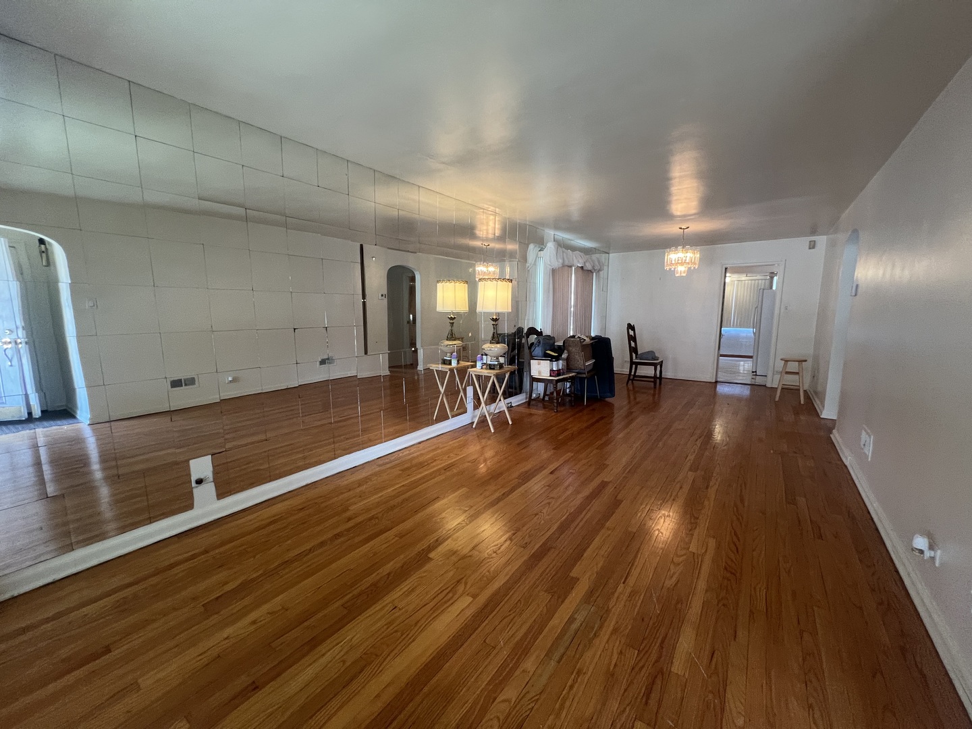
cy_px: 364
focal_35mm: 13
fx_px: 365
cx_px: 486
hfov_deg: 106.2
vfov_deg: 89.9
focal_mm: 1.57
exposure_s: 1/60
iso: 200
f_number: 1.8
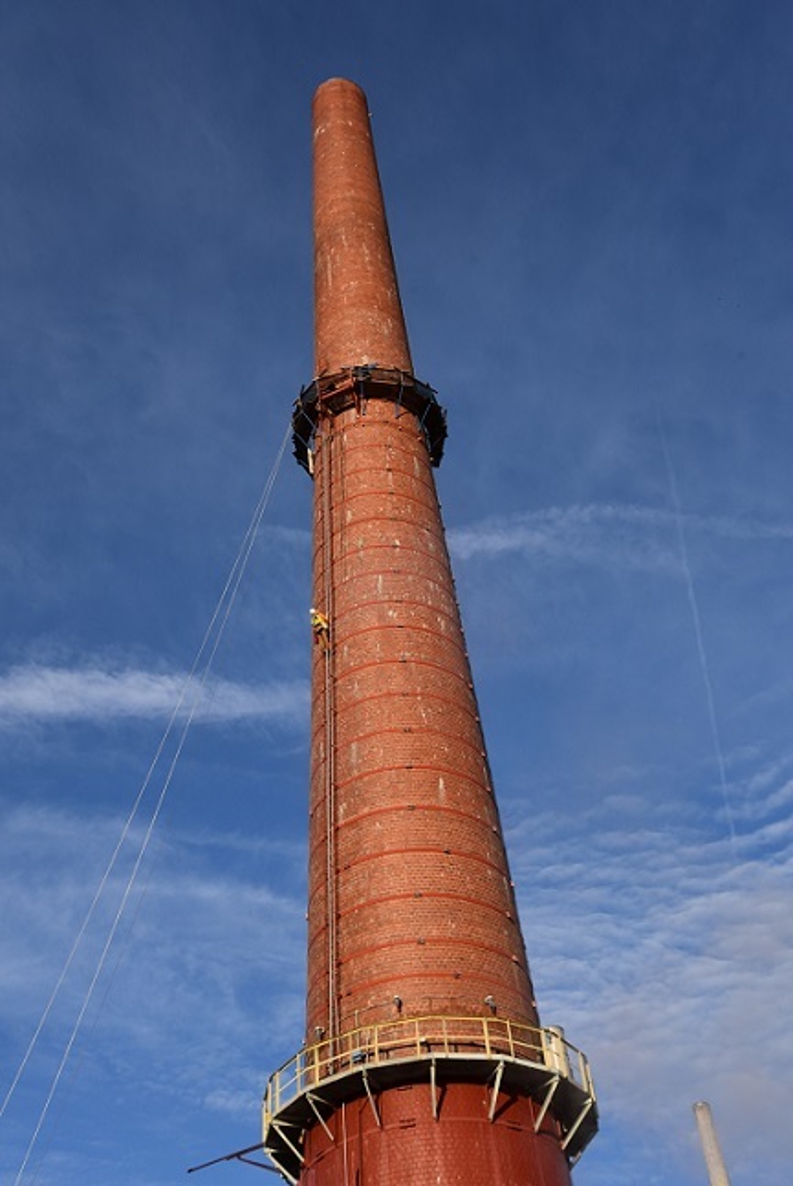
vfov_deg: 48.4
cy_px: 593
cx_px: 396
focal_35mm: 40
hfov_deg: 33.5
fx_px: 1319
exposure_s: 1/400
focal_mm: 40
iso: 200
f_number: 10
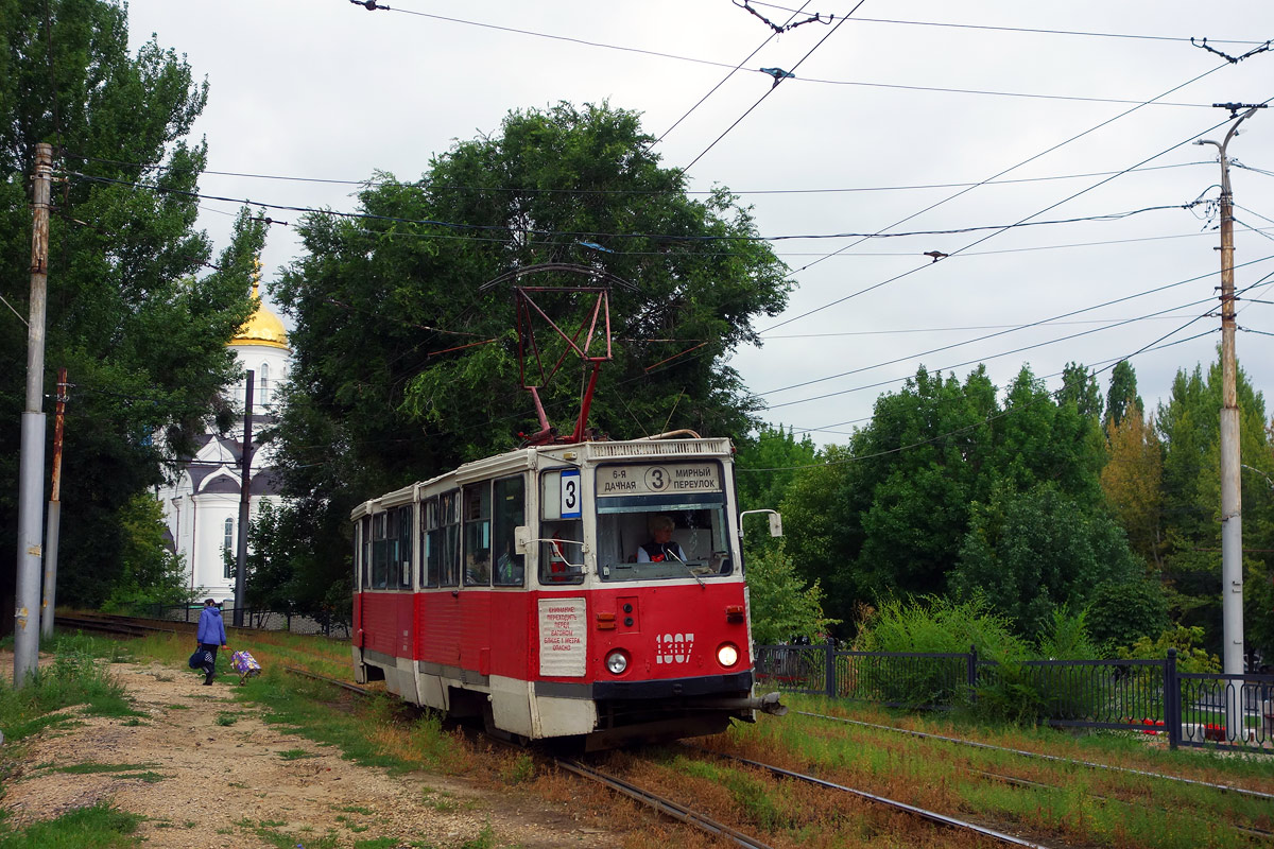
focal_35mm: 47
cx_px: 637
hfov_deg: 41.9
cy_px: 424
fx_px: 1663
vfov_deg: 28.6
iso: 125
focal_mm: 17.6
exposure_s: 1/500
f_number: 3.2
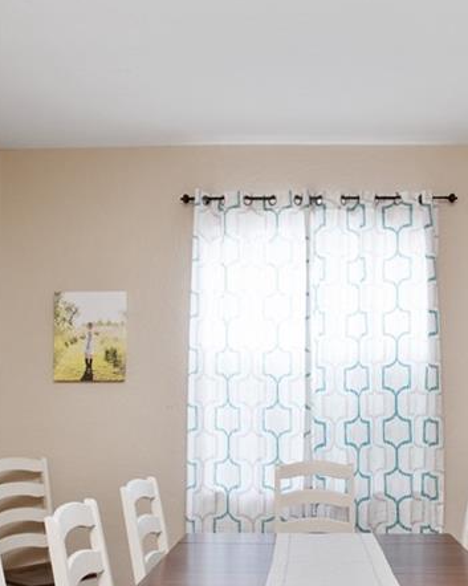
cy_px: 402
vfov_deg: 48.1
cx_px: 288
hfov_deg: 39.9
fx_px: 641
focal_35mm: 37
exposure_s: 1/1.25
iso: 800
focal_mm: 17
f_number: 5.6
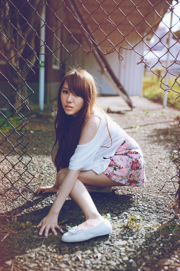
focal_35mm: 52
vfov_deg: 38.2
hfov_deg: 25.9
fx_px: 391
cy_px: 136
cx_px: 90
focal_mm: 52
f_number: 2.8
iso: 200
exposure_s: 1/1000
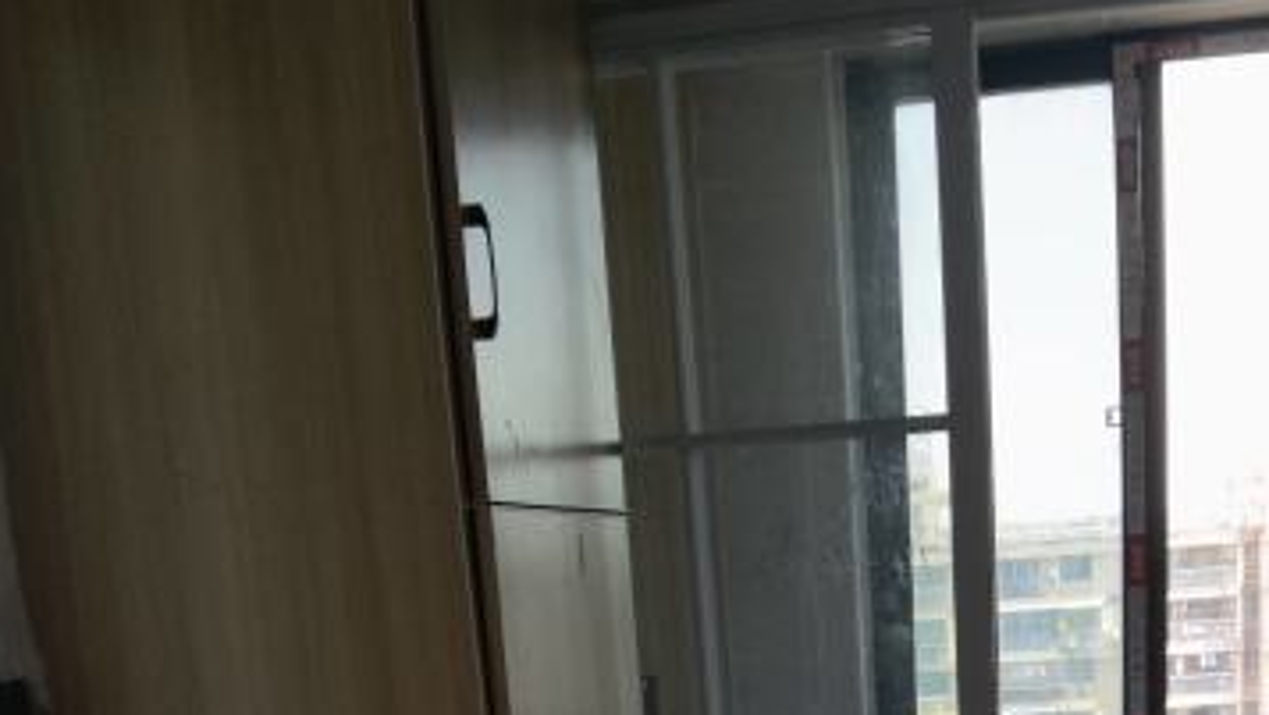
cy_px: 946
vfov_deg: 23.7
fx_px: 1481
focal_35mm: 44
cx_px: 789
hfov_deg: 46.0
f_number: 1.8
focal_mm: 4.4
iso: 64
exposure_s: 1/100
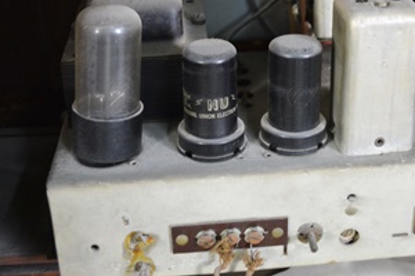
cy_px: 55
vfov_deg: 22.3
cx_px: 282
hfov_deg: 33.1
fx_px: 692
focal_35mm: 60
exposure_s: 1/30
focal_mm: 20
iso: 1400
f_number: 3.8
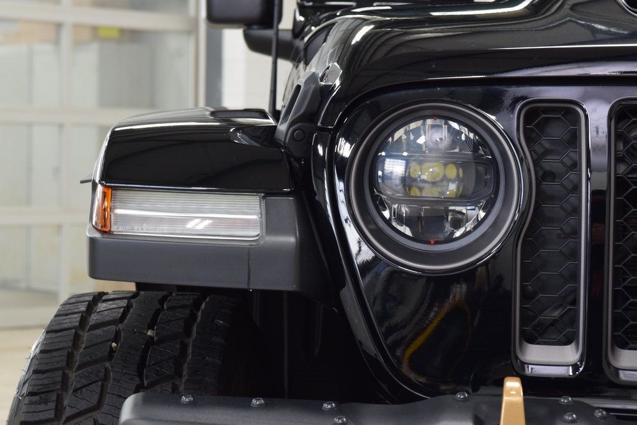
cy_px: 212
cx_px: 318
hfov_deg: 19.5
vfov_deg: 13.0
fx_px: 1858
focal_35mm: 105
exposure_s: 1/30
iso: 1600
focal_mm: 70
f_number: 7.1
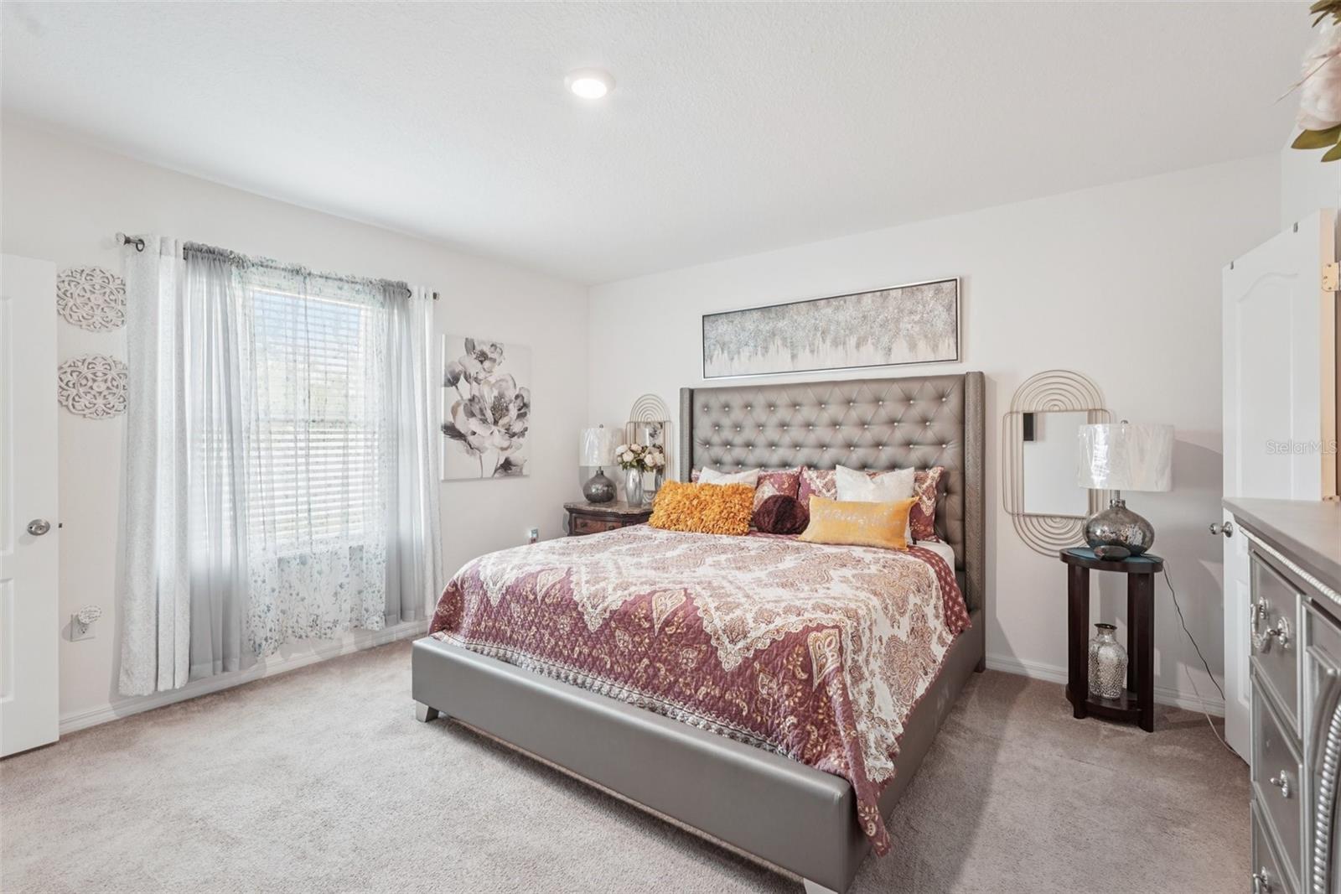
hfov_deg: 96.7
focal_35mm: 16
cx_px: 670
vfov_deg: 73.7
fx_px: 596
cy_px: 447
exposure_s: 1/8
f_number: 8
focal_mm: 16
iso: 400
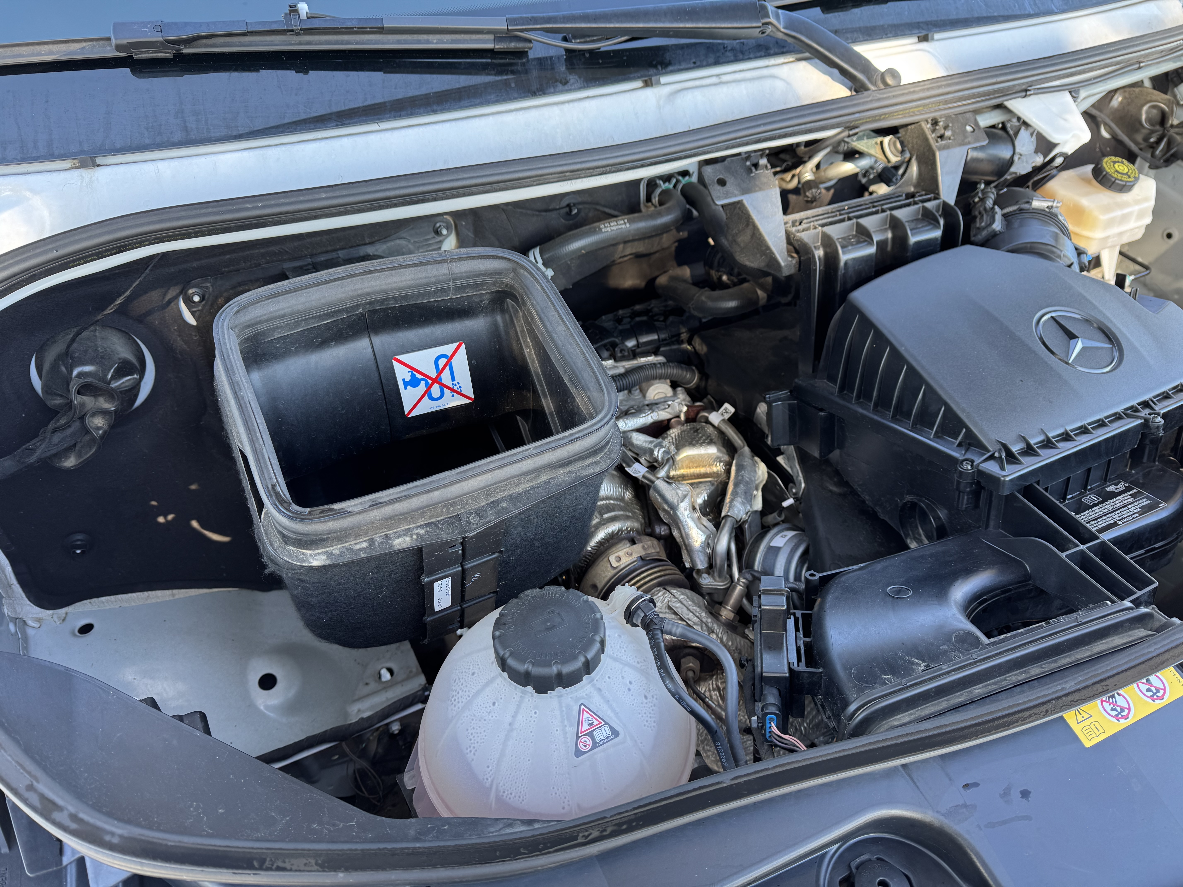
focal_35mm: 24
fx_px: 820
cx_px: 592
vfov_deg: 56.8
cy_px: 444
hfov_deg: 71.6
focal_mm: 6.76
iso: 80
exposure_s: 1/121
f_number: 1.78
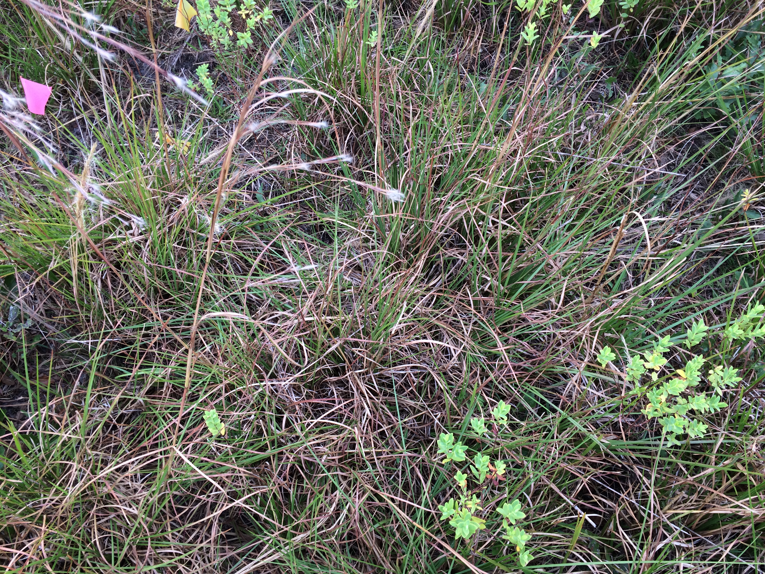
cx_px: 382
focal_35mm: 29
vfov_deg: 48.2
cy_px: 287
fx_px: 641
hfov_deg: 61.7
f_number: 2.2
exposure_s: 1/236
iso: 32
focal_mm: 4.15
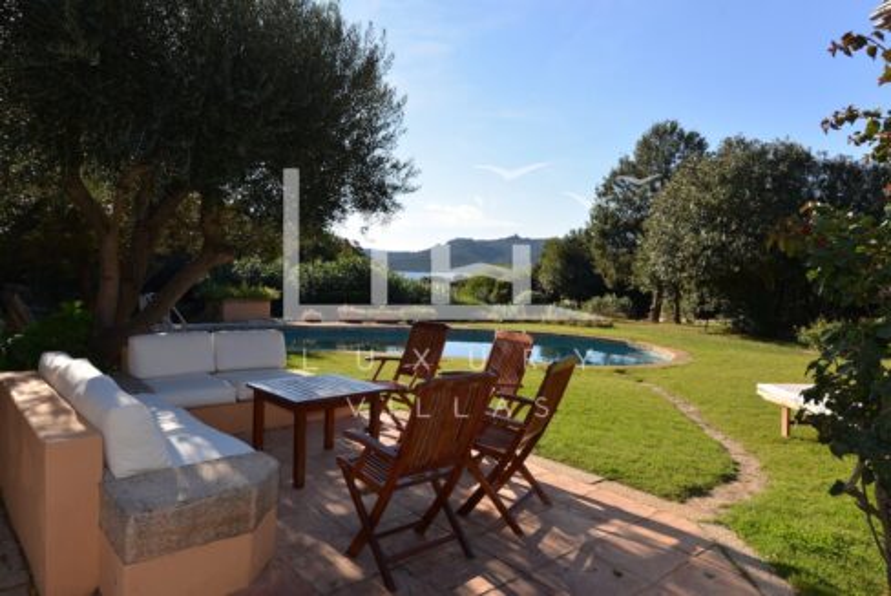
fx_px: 594
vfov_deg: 53.2
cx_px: 446
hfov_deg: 73.7
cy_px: 298
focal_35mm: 24
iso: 100
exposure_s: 1/200
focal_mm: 24
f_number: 8
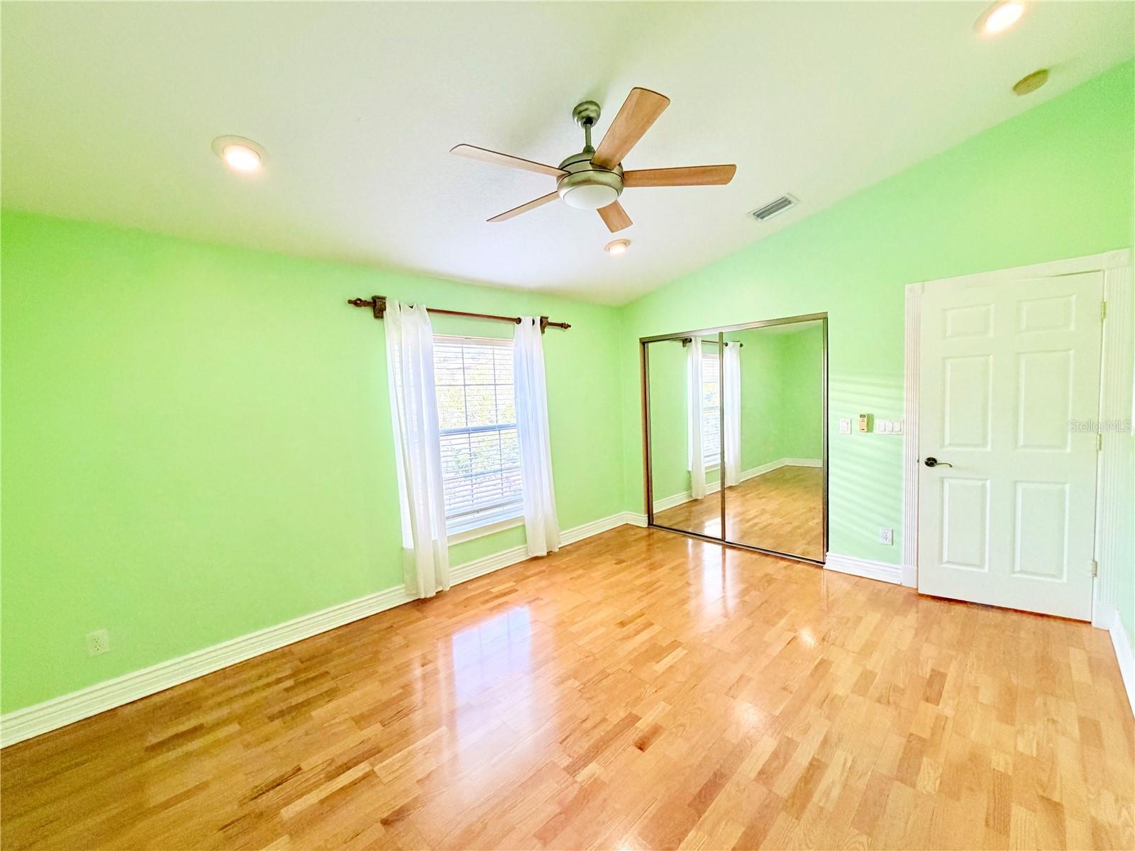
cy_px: 426
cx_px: 568
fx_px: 459
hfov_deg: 102.1
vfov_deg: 85.7
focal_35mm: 14
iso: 320
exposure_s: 1/120
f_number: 2.2
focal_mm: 2.22
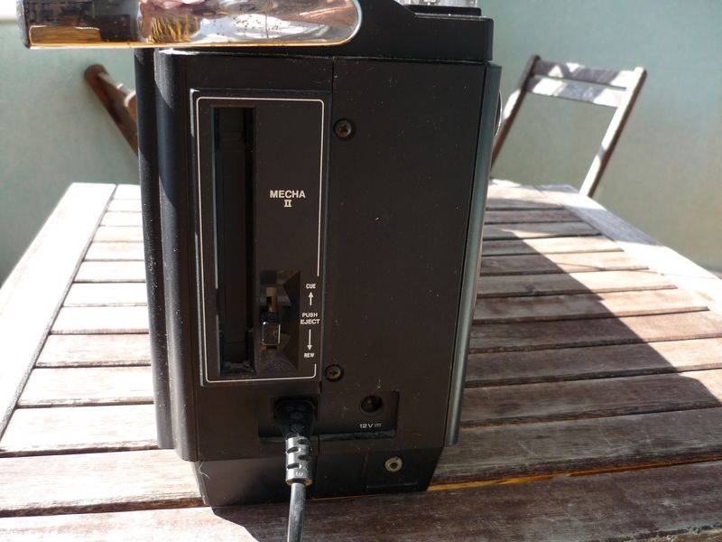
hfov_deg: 55.4
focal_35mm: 33
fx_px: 688
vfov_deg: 42.9
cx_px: 361
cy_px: 271
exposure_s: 1/250
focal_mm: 5.5
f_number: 2.8
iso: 100
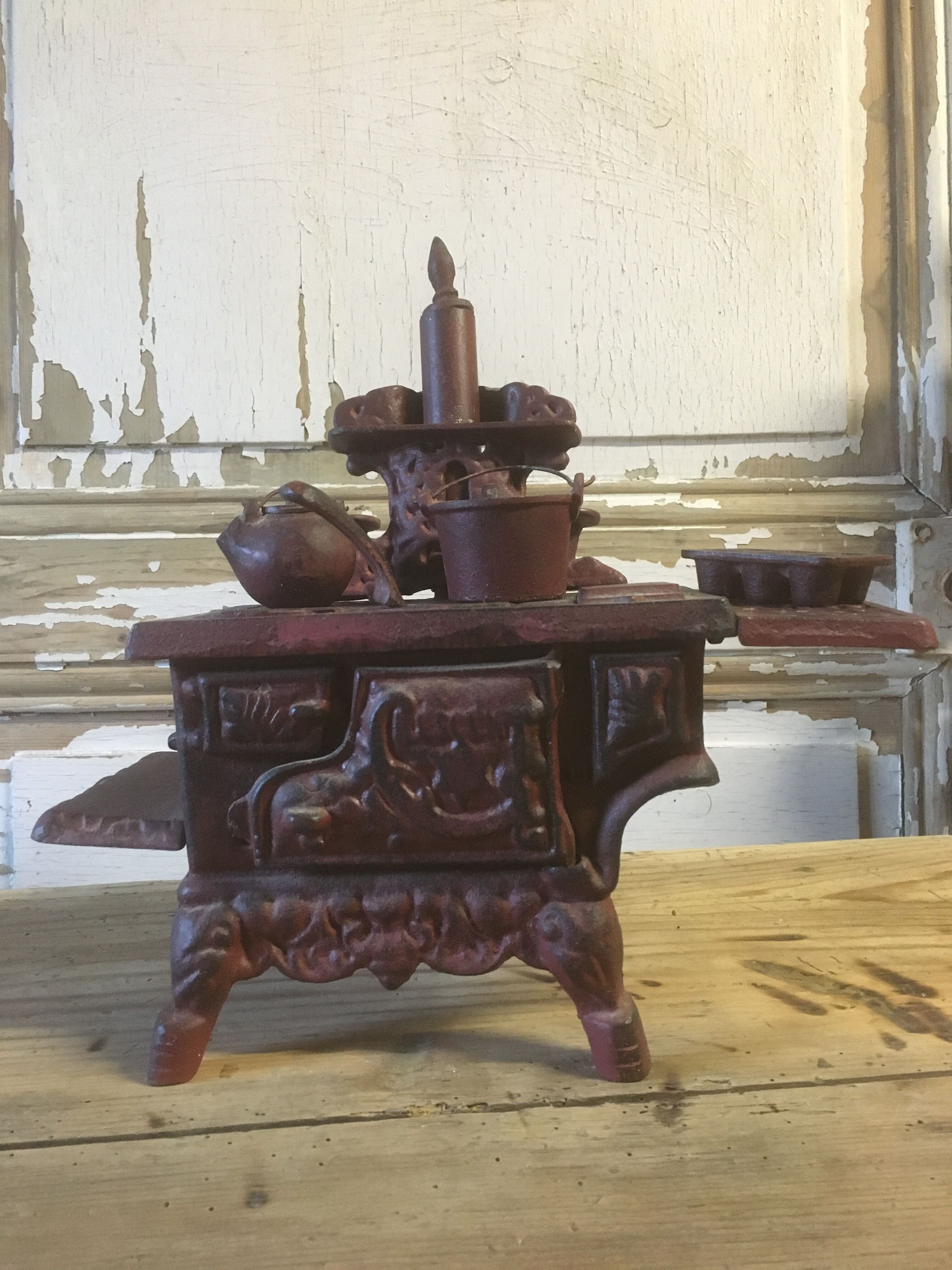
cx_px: 476
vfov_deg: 61.7
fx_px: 1063
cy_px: 635
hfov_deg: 48.2
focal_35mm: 29
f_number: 2.2
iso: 320
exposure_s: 1/17
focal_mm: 4.15
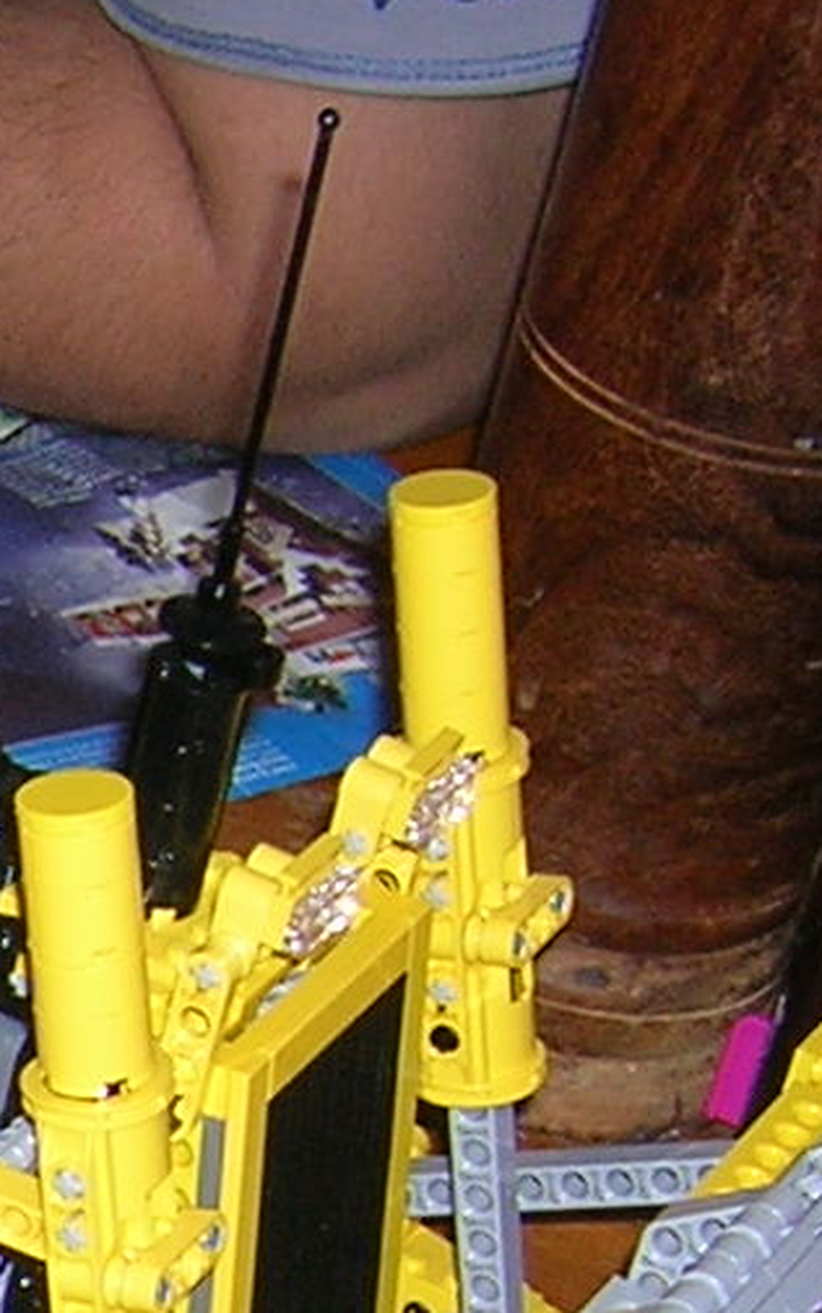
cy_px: 1633
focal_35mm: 163
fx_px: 5837
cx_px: -1308
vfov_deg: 12.5
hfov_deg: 7.4
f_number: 2.9
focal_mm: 5.7
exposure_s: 1/60.1
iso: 50
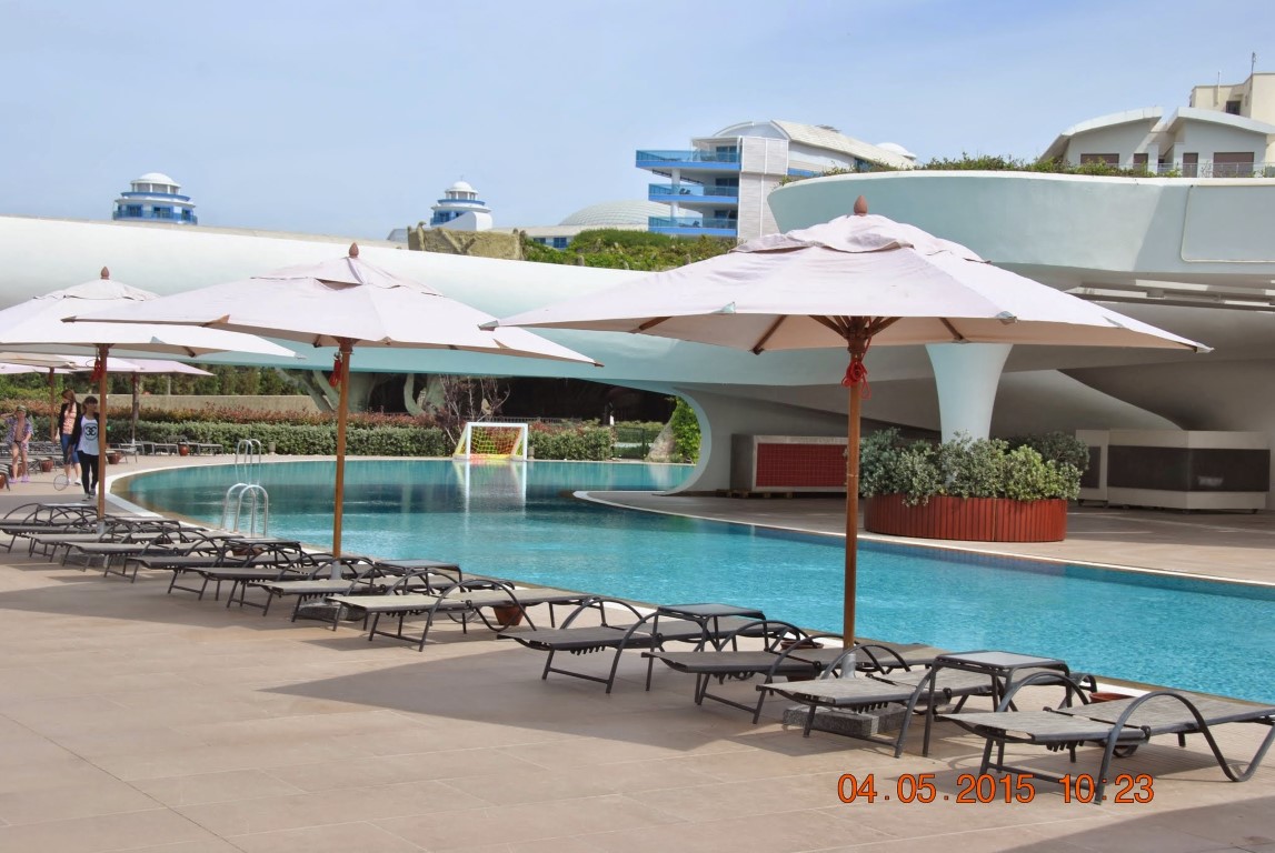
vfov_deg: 25.8
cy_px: 426
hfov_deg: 37.8
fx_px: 1862
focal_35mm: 52
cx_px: 638
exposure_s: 1/250
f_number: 8
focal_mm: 35
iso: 100
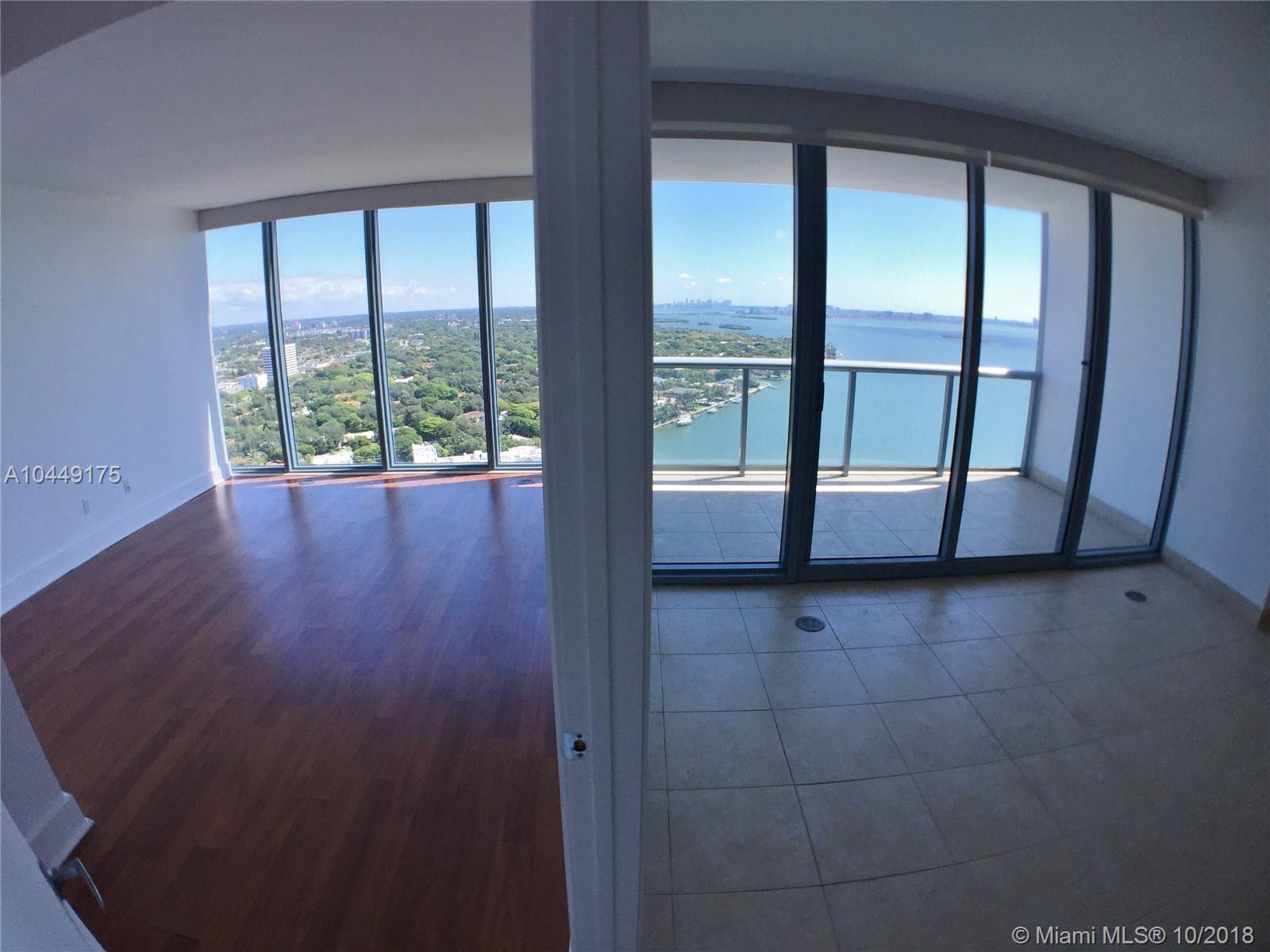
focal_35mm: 29
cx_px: 635
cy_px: 476
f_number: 2.2
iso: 32
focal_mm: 4.15
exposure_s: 1/534
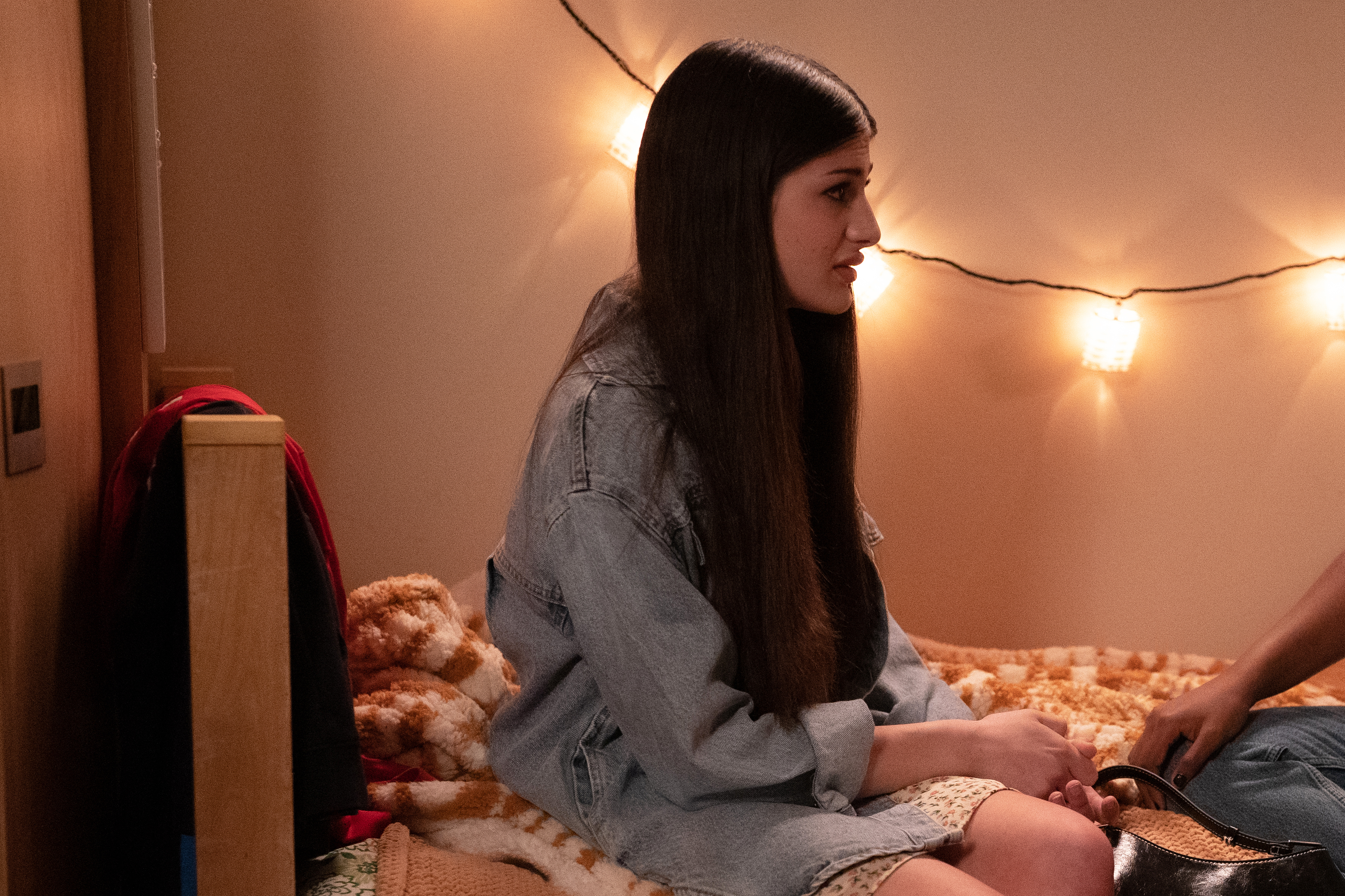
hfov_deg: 23.6
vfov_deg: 15.9
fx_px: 3176
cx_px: 1060
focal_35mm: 85
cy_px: 734
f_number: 2.2
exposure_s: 1/125
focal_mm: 50
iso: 6400
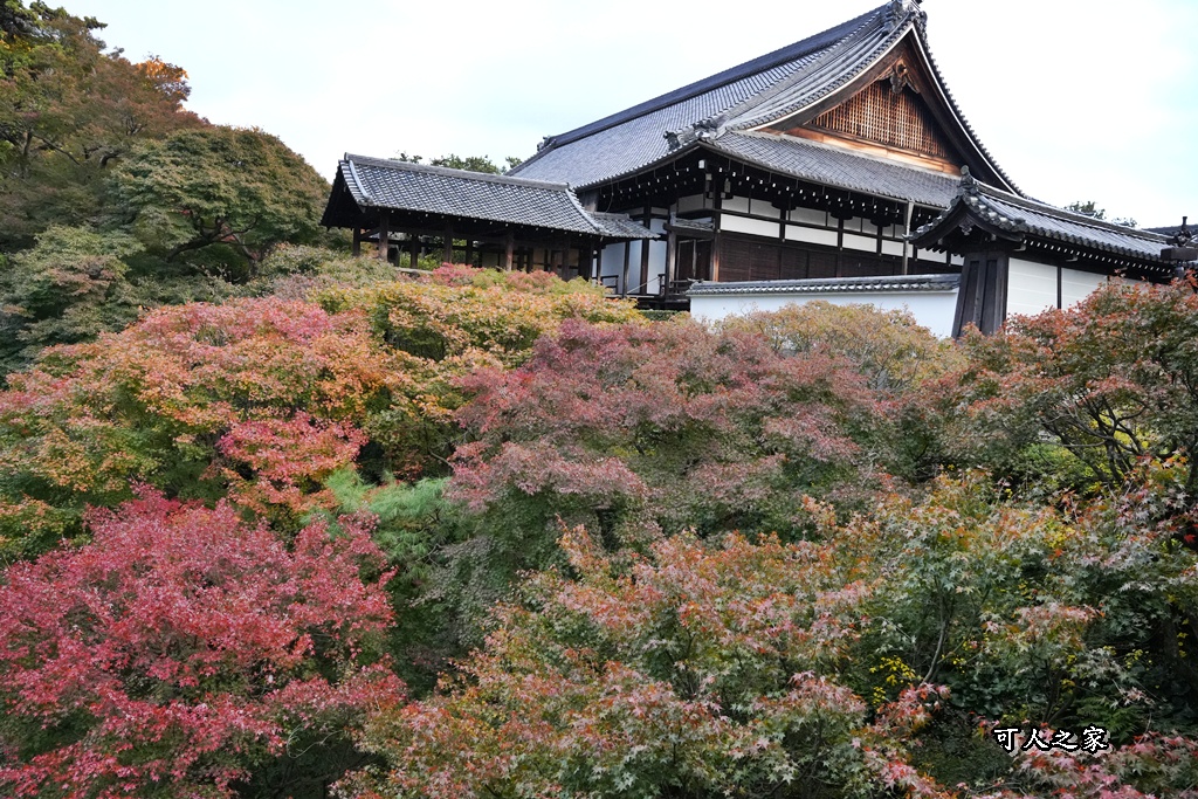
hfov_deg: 73.7
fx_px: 799
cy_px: 400
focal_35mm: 24
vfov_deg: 53.1
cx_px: 599
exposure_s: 1/640
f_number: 5.6
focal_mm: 24
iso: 5000
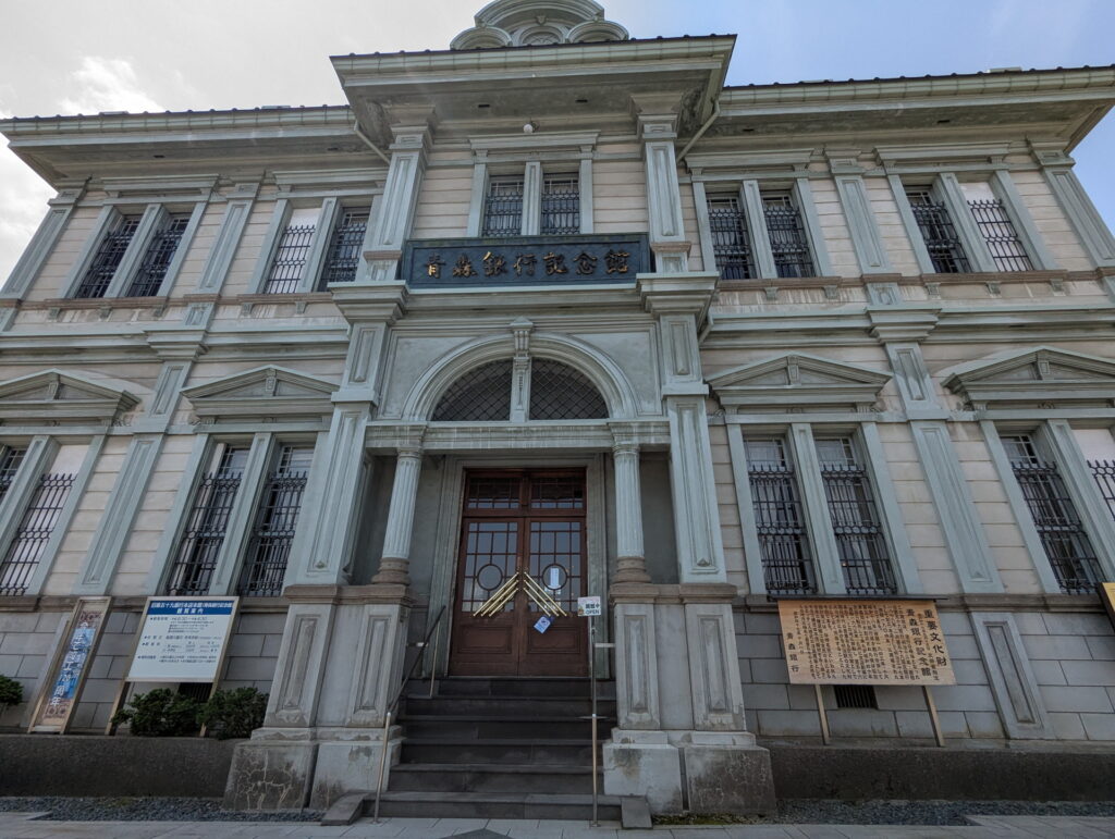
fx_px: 516
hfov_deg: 94.4
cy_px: 420
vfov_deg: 78.2
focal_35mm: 16
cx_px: 558
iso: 16
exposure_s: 1/964
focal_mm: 2.35
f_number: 2.2
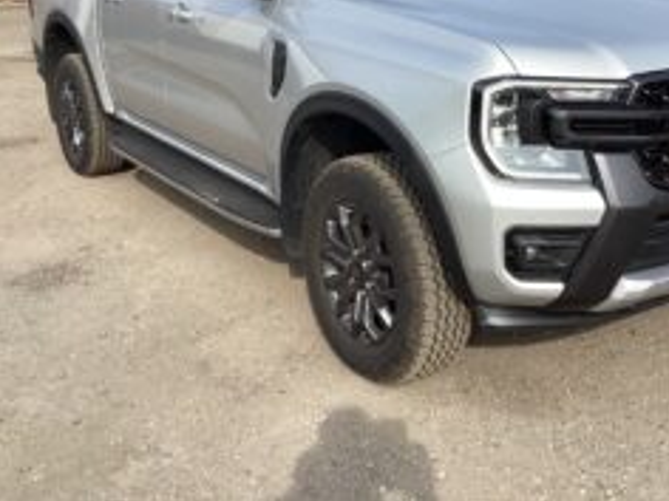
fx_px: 889
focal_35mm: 46
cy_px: 137
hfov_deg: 41.1
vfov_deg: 31.1
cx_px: 397
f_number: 2.4
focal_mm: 3.3
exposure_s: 1/1058
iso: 25
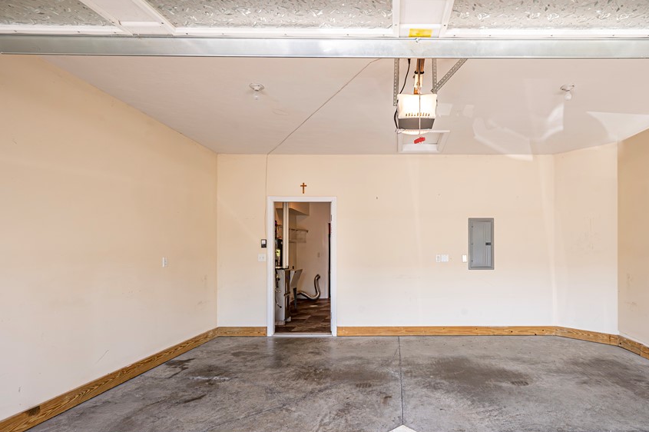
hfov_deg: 88.3
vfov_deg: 66.9
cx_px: 404
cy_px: 251
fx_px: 324
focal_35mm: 18
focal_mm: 14
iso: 1250
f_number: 9
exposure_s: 1/160
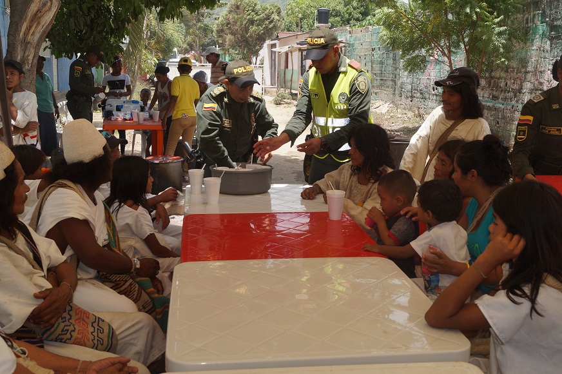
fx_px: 608
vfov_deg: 34.2
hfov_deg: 49.6
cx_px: 281
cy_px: 187
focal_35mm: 39
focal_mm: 26
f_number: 7.1
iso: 100
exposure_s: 1/160
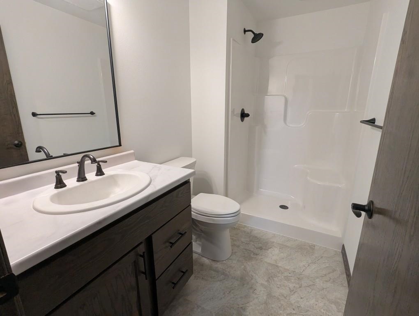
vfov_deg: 78.2
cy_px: 158
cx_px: 210
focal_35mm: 16
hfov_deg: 94.4
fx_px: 194
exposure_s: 1/120
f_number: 2.2
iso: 272
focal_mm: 2.35
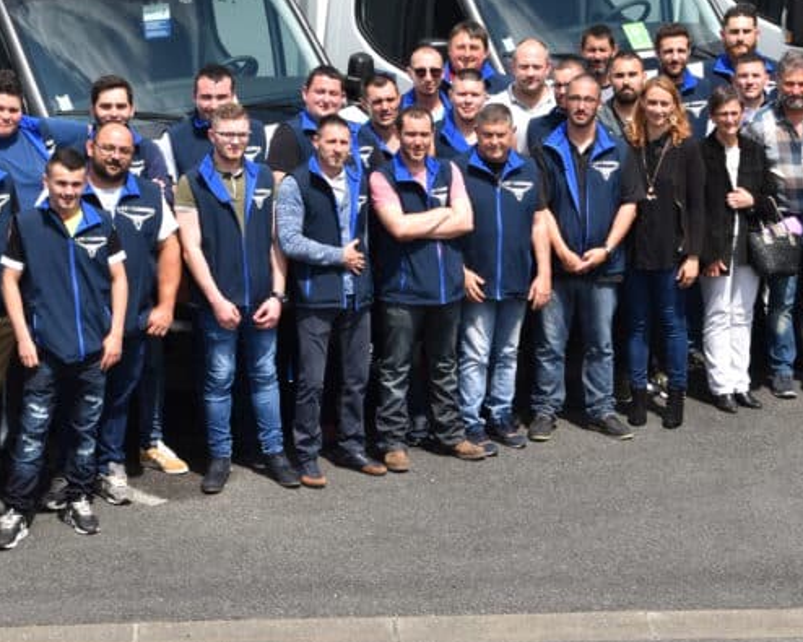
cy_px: 181
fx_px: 3327
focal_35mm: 140
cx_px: 491
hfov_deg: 13.8
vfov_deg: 11.0
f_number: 13
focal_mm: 48
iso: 100
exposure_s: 1/200
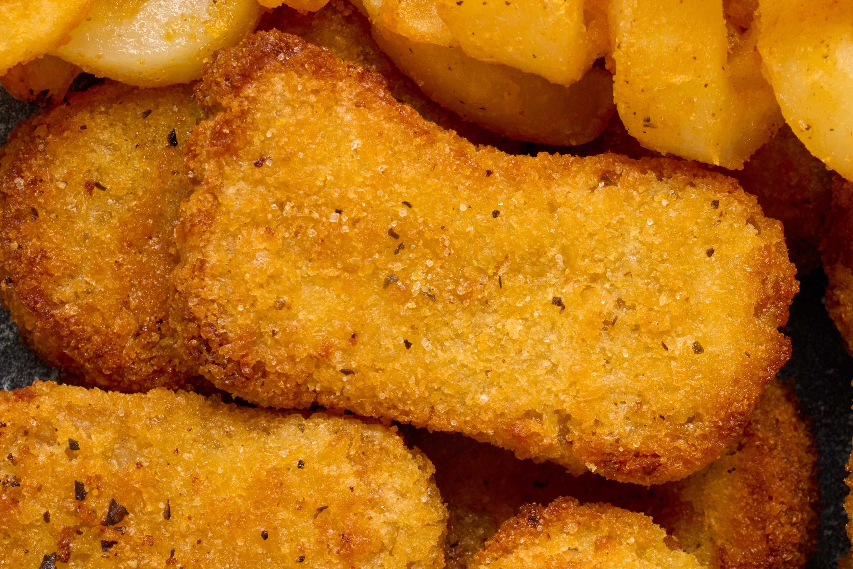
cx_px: 650
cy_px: 439
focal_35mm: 131
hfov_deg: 15.6
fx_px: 3104
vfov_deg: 10.4
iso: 200
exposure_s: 1/125
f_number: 16
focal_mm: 52
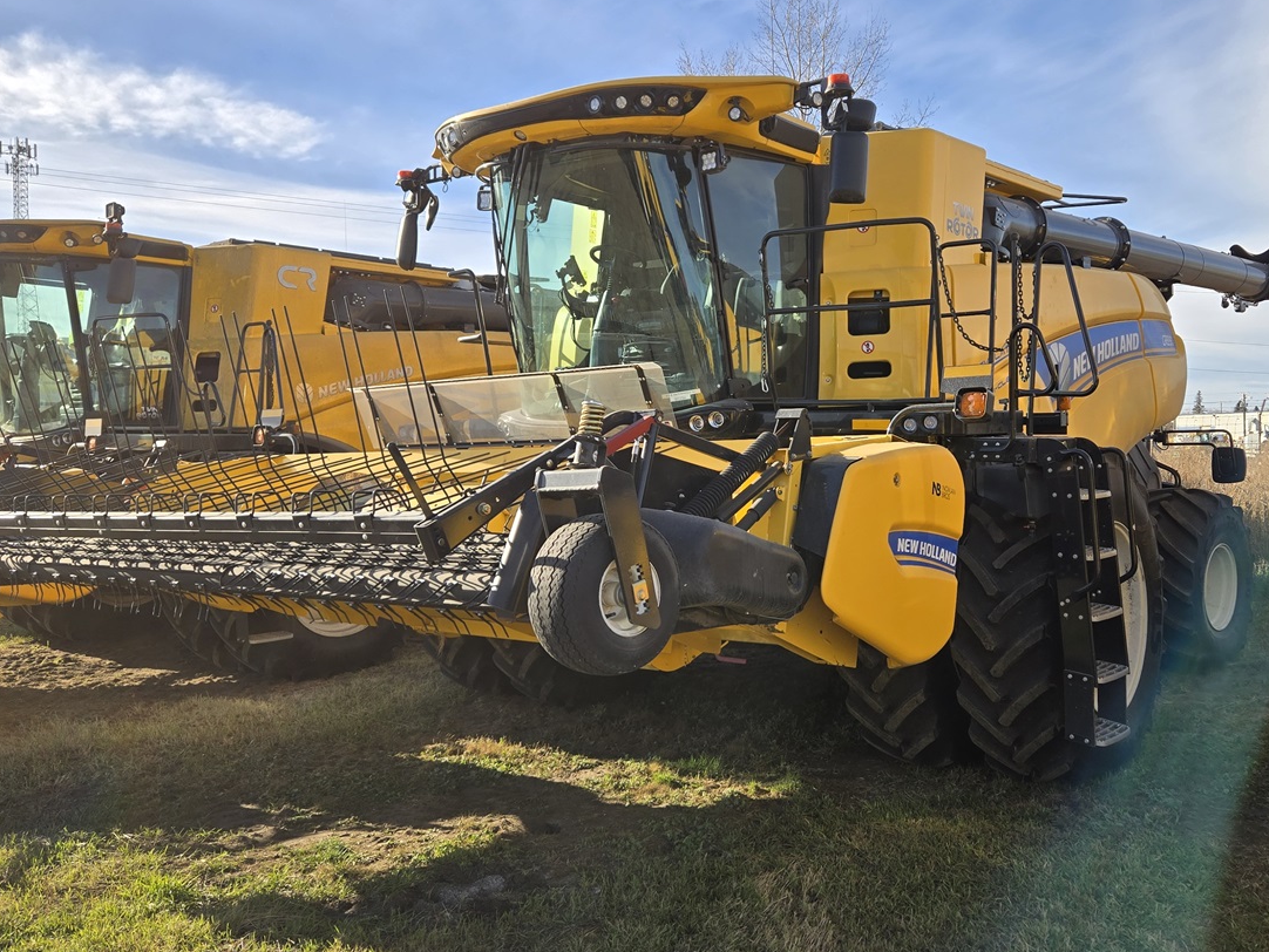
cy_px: 461
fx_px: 1247
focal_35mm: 34
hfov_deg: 53.5
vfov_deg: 41.8
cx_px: 766
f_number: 1.8
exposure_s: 1/1358
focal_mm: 5.4
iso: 25
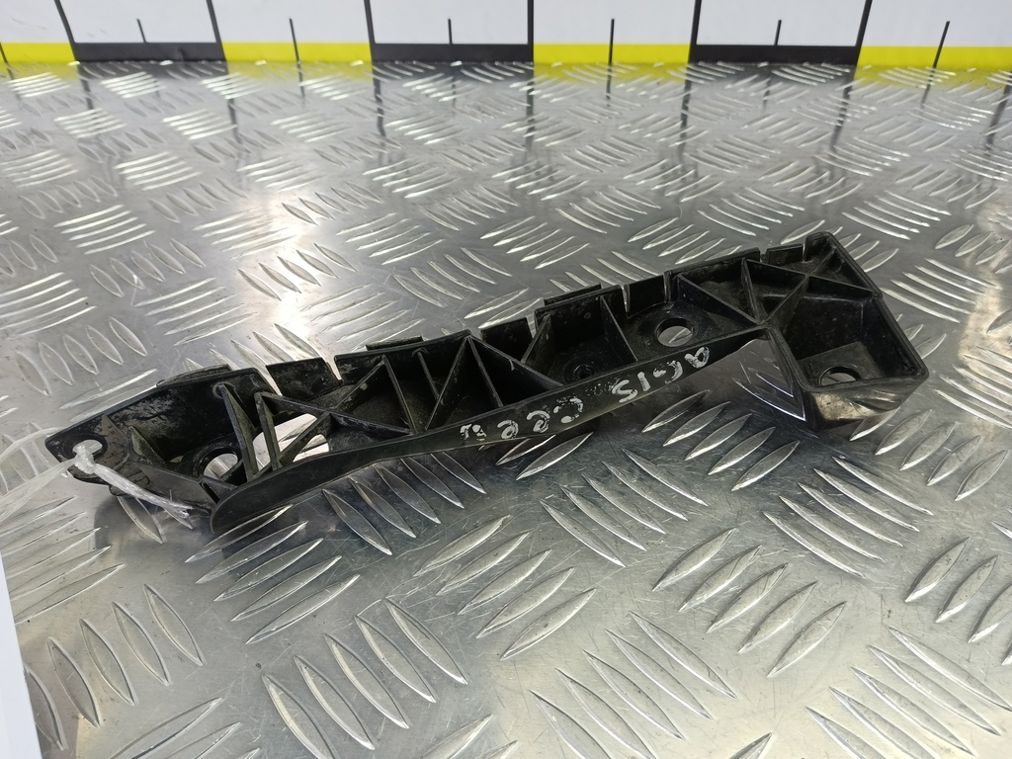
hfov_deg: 73.9
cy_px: 380
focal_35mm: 23
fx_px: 672
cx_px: 506
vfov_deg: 58.9
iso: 122
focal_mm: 4.11
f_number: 1.6
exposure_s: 1/50
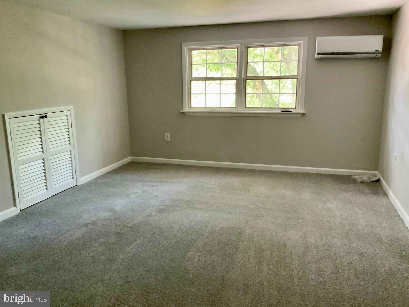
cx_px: 204
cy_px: 154
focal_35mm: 29
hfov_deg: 61.7
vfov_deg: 48.2
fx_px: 343
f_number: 1.8
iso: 320
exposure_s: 1/58
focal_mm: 3
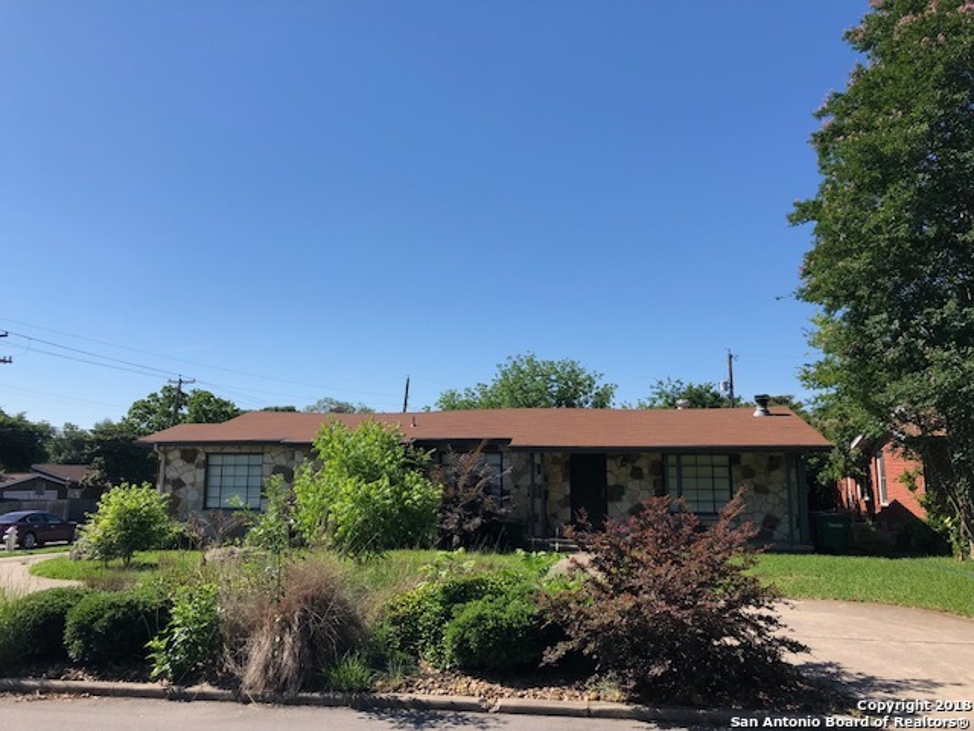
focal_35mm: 28
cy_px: 366
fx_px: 788
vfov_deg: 49.7
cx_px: 487
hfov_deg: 63.4
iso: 20
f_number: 1.8
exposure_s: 1/2183
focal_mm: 3.99
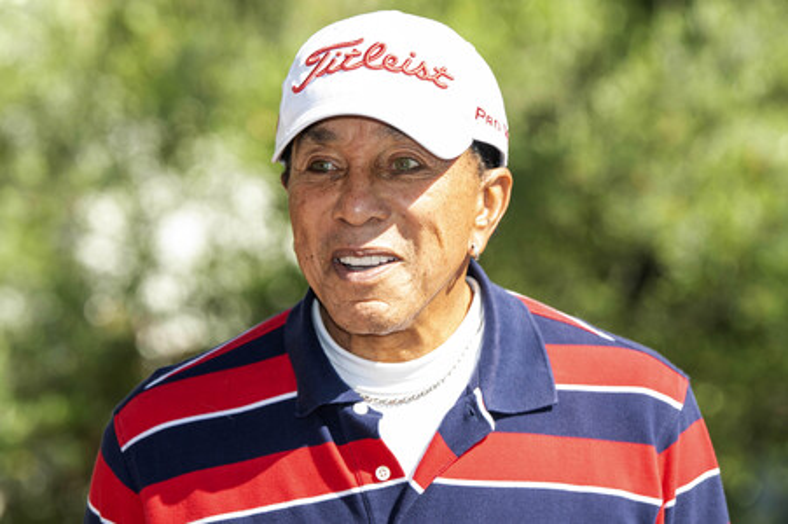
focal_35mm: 180
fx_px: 3937
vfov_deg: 7.6
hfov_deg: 11.4
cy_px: 262
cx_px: 394
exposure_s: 1/250
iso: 200
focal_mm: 180
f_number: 5.6
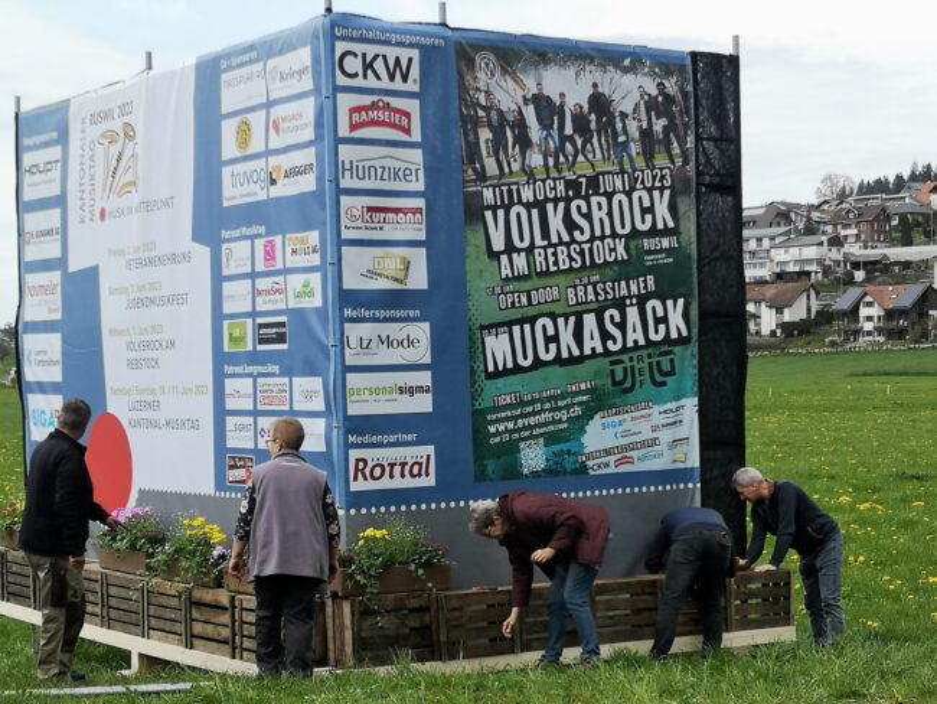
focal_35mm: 50
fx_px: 1354
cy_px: 352
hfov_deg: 38.2
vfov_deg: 29.1
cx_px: 468
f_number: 1.8
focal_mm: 3.95
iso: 50
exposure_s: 1/1548
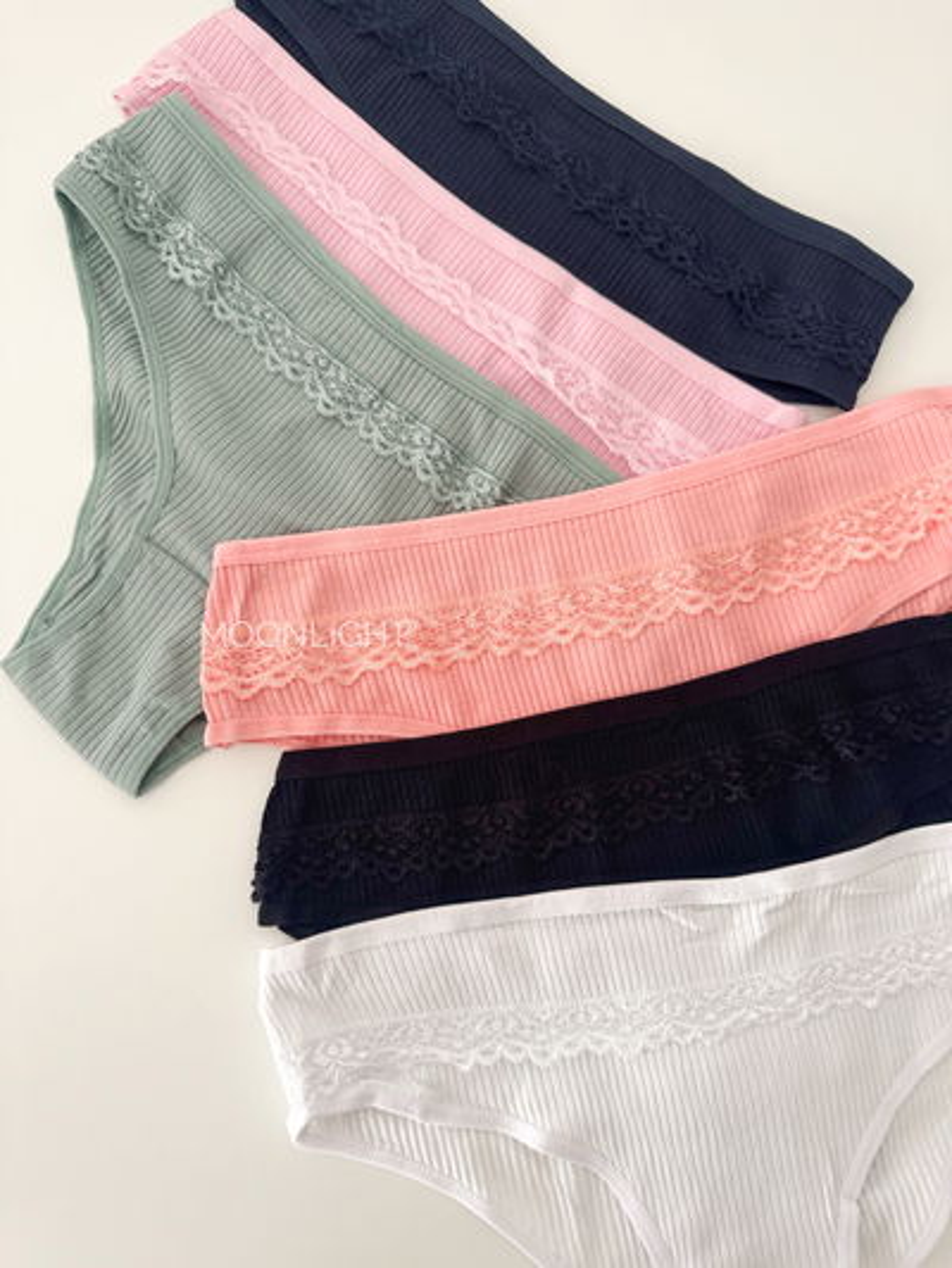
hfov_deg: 56.8
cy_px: 634
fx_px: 880
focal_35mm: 24
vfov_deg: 71.6
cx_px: 476
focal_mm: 6.76
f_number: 1.78
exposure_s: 1/81
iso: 200
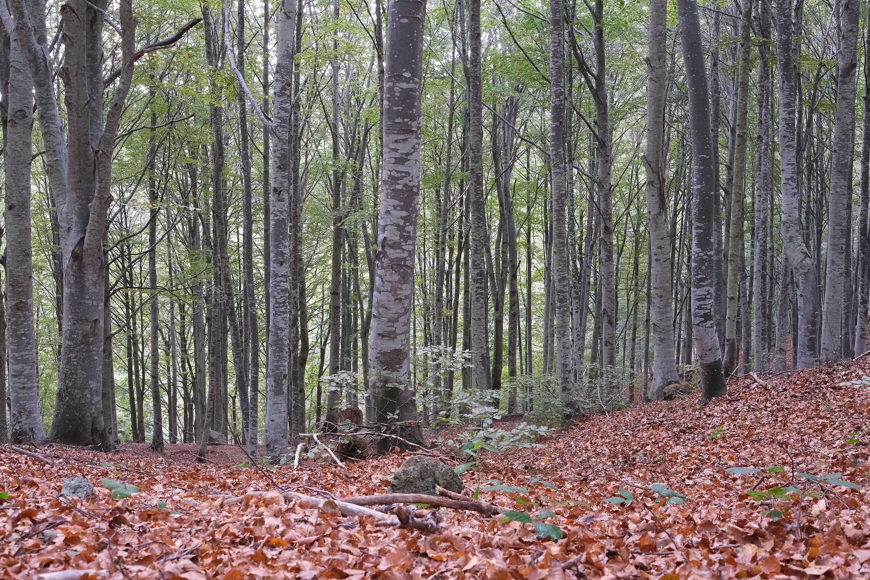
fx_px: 991
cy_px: 290
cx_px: 435
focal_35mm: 41
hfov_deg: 47.4
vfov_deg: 32.6
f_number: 8
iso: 2500
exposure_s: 1/100
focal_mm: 27
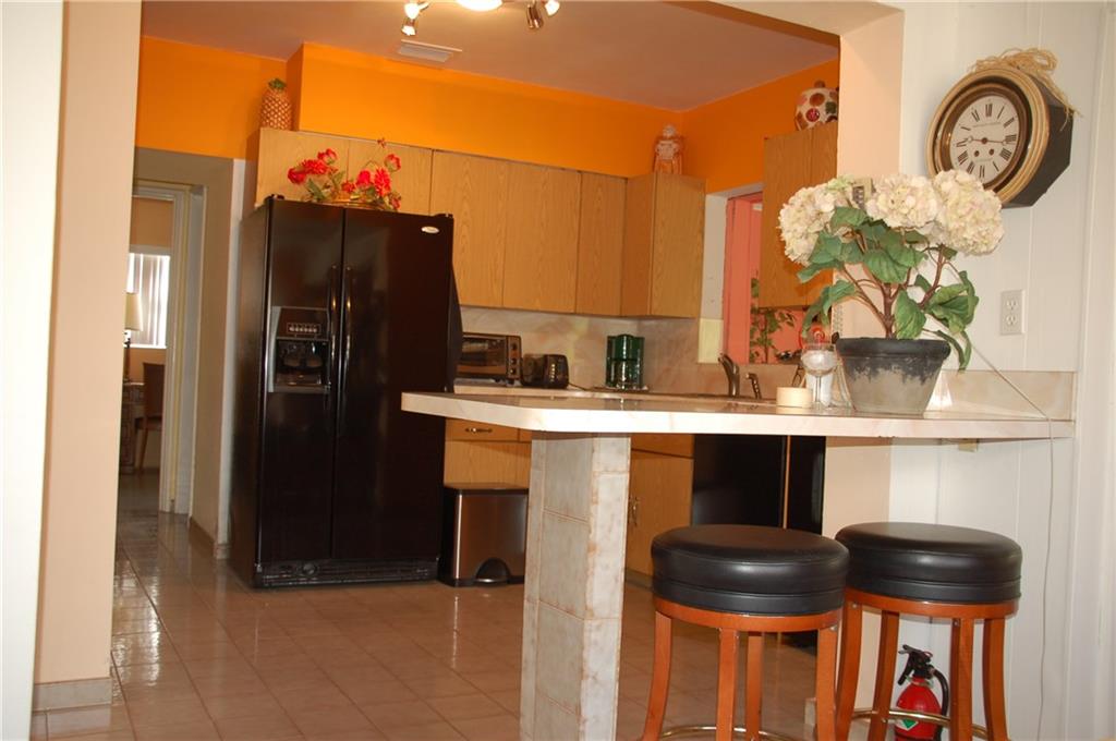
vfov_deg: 39.9
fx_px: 1022
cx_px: 558
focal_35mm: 33
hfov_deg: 57.3
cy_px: 370
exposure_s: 1/60
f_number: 4
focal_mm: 22
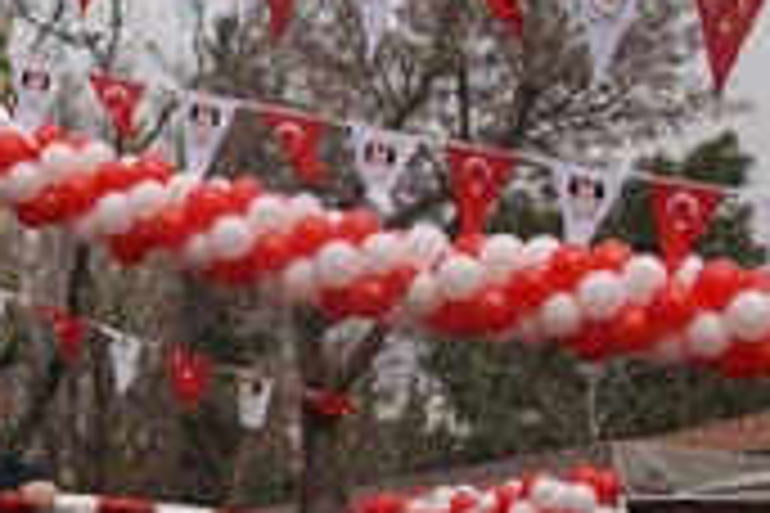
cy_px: 405
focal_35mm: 95
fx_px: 2032
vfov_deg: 14.3
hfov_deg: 20.3
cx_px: -122
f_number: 9
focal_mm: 24
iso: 100
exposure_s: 1/125
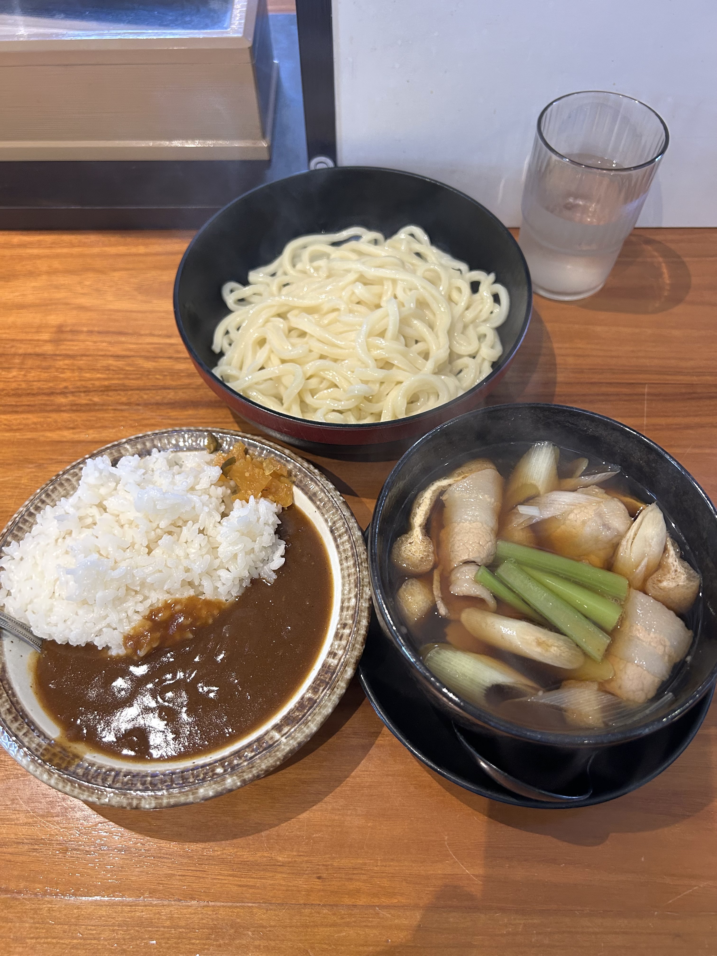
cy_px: 478
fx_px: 718
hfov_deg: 53.1
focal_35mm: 26
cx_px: 358
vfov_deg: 67.3
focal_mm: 5.7
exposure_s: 1/60
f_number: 1.5
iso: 200
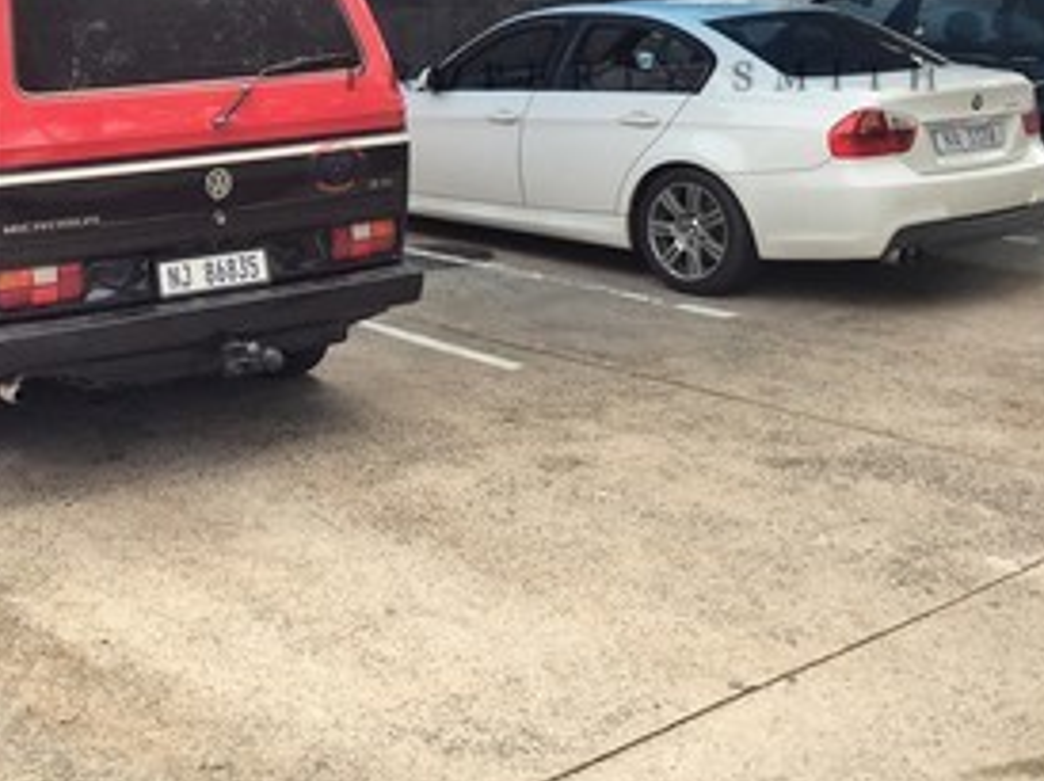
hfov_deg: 34.7
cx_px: 156
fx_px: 1597
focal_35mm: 53
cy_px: 120
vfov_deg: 26.8
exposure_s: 1/514
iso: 32
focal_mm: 4.15
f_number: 2.2
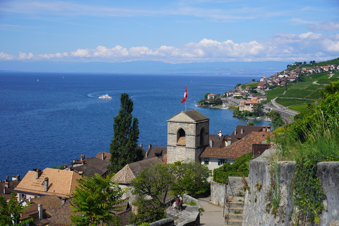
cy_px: 113
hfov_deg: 34.2
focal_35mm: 58
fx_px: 551
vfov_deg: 23.2
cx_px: 170
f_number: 5.6
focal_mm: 39
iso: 100
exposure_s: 1/800
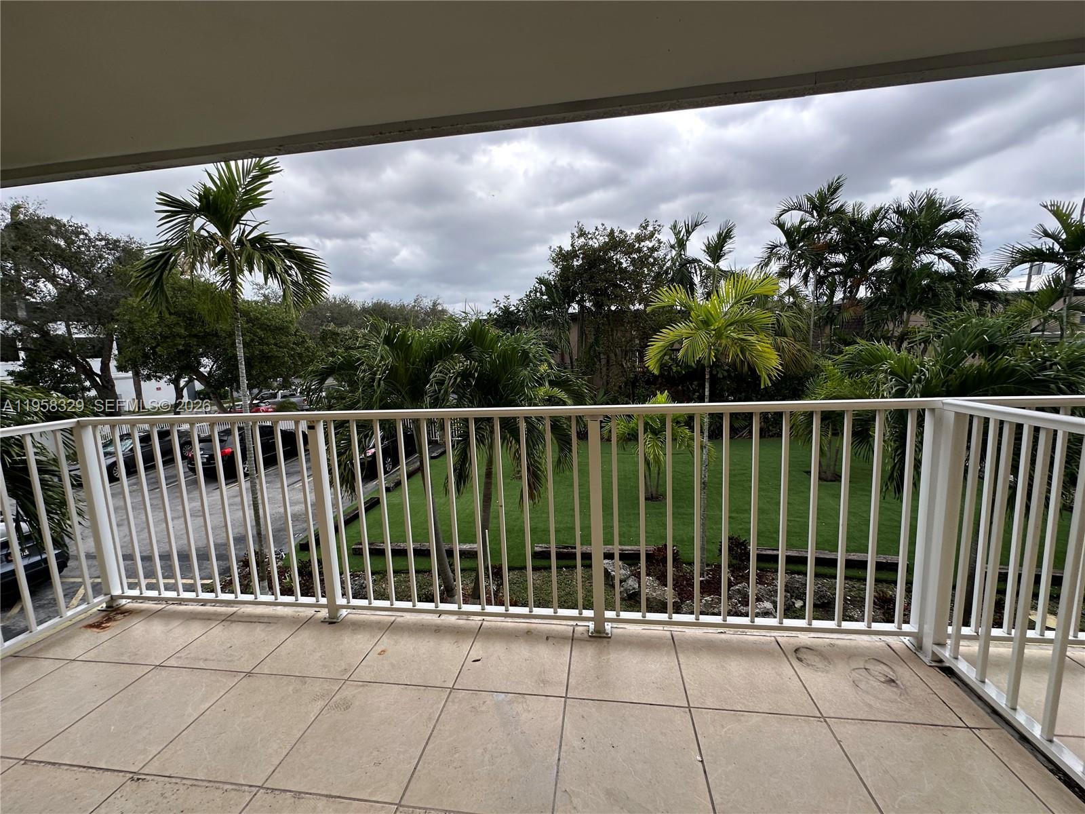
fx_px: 439
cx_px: 542
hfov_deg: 102.1
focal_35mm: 14
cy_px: 407
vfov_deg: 85.7
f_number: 2.2
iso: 50
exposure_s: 1/99
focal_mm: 2.22
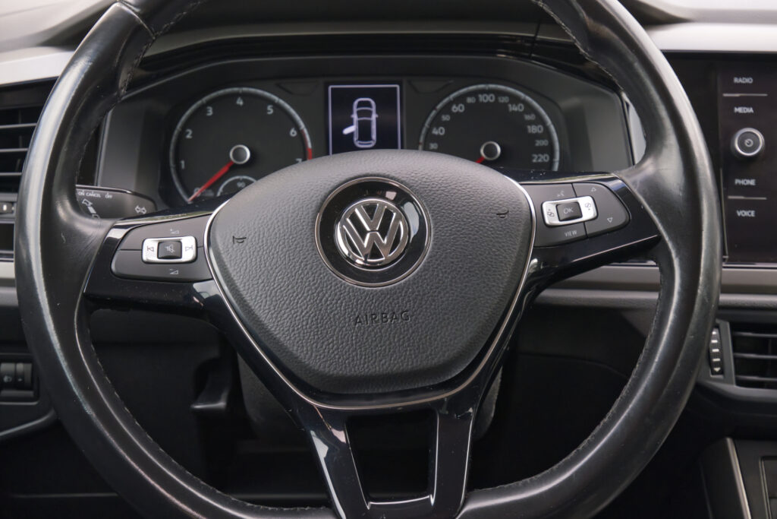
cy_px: 260
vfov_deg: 20.0
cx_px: 388
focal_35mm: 68
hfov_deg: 29.7
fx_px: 1468
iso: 2000
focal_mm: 45
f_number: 7.1
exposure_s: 1/160
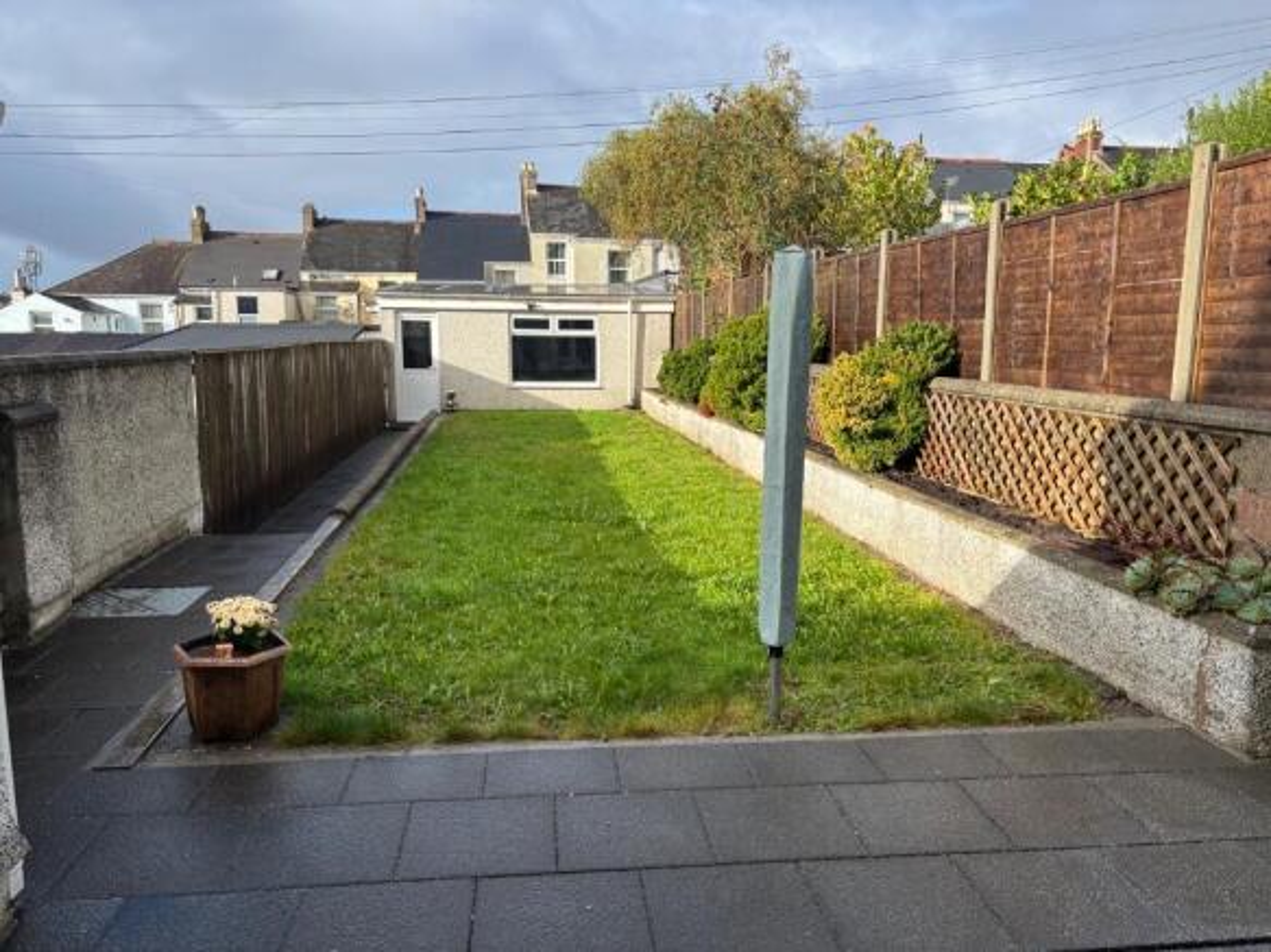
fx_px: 954
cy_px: 476
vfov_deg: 53.0
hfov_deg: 67.3
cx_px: 636
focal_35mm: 26
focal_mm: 5.96
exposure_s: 1/1418
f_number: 1.6
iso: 50
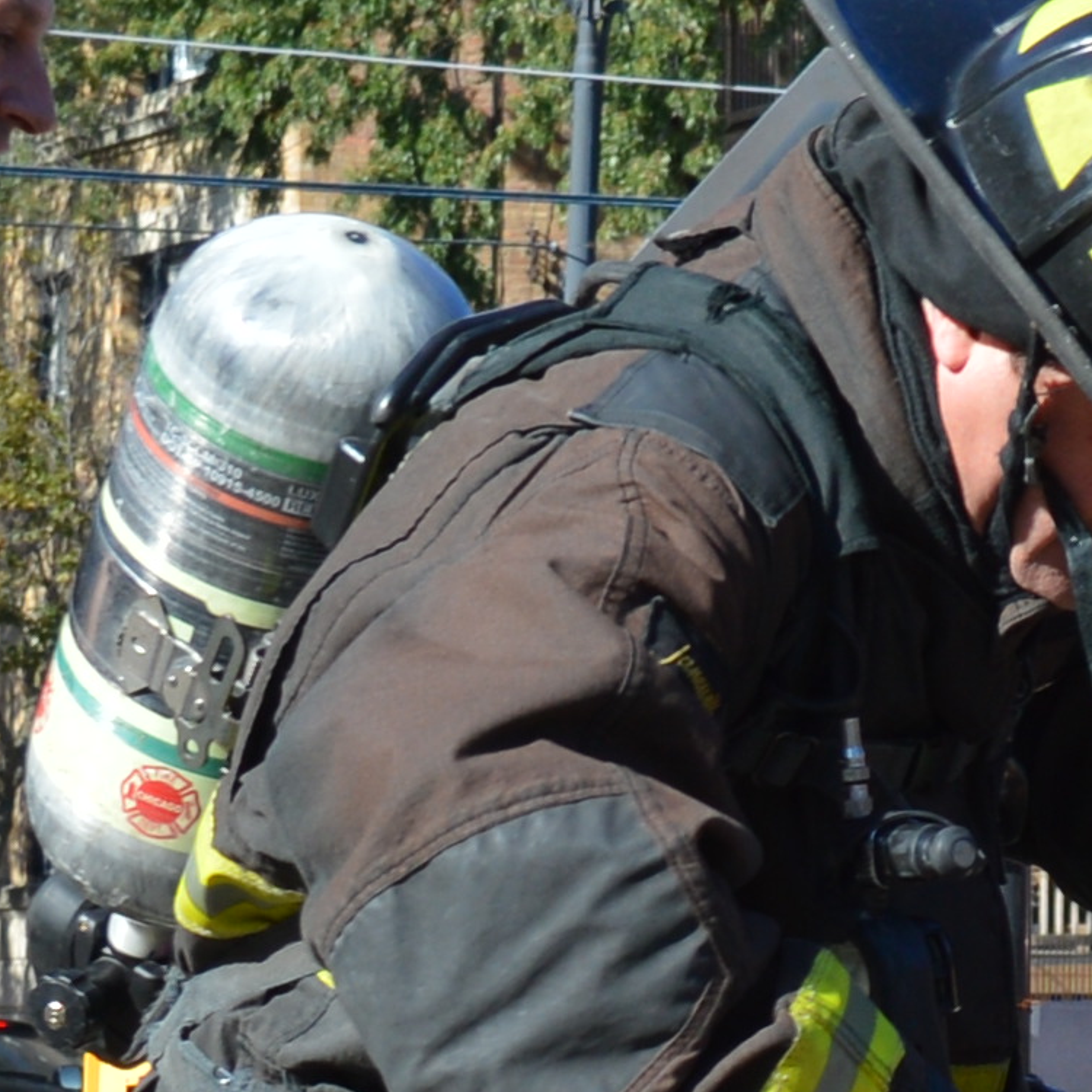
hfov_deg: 6.5
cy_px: 885
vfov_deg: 6.8
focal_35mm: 255
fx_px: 9116
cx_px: 2548
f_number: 8
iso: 100
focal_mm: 25
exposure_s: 1/250
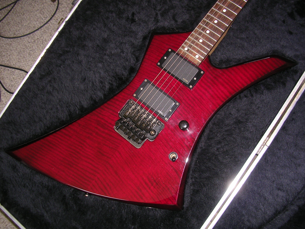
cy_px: 114
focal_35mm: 38
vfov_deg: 37.7
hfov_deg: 49.0
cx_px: 152
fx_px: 335
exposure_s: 1/60.1
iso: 50
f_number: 2.8
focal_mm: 5.8
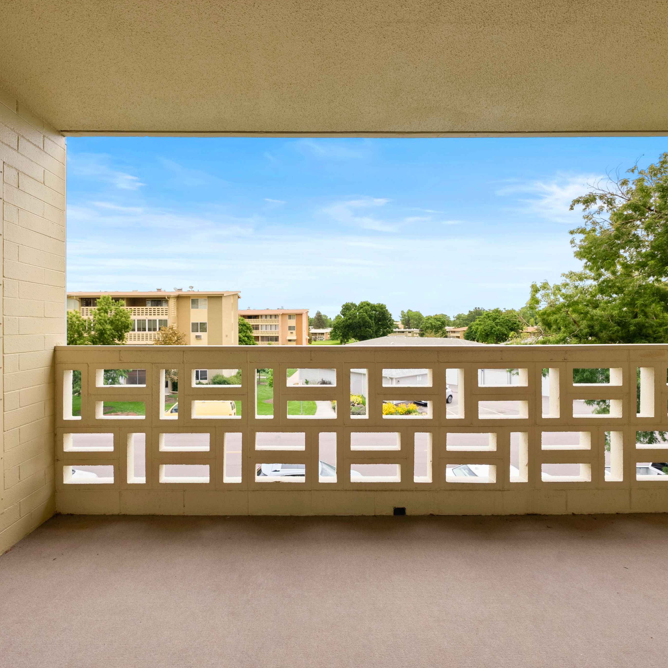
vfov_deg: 84.0
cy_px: 329
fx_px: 371
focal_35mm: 17
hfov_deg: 83.7
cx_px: 298
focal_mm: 13
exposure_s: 1/100
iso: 500
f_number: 9
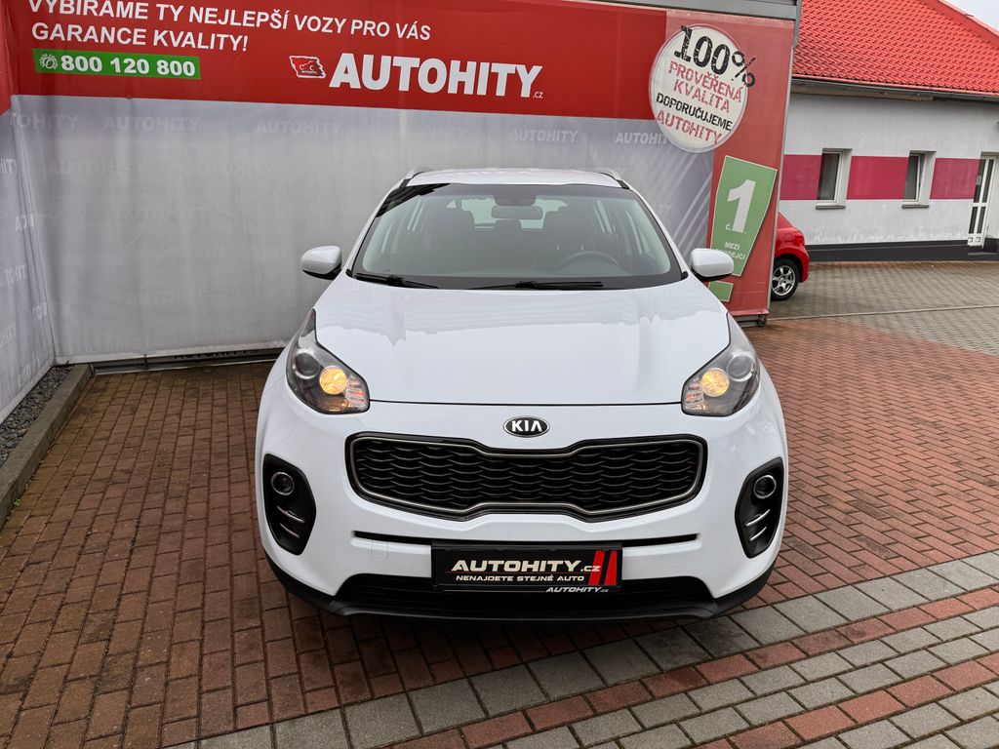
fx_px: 693
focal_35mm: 24
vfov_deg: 56.8
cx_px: 500
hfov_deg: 71.6
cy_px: 374
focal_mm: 6.86
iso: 80
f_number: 1.78
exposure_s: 1/2331
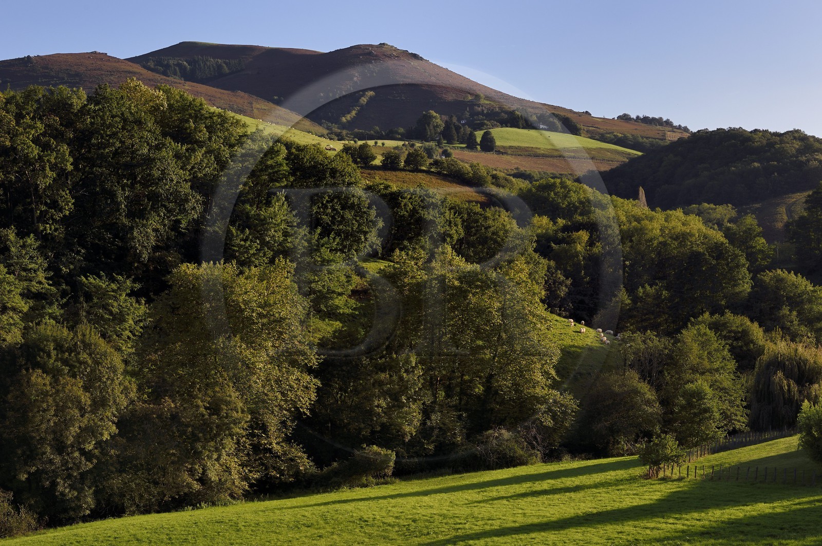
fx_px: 1597
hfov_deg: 28.9
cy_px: 273
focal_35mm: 70
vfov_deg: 19.4
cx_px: 411
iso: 200
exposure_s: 1/250
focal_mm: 70
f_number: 9
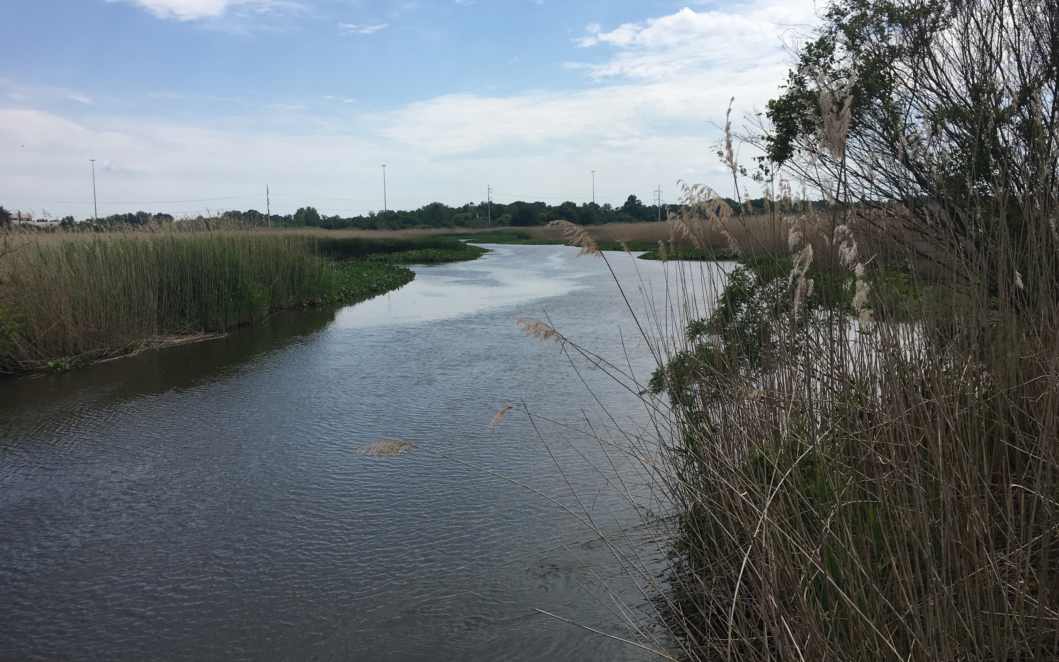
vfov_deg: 40.6
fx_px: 895
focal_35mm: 31
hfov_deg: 61.2
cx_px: 528
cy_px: 308
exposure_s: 1/2198
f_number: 2.2
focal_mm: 4.15
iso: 25
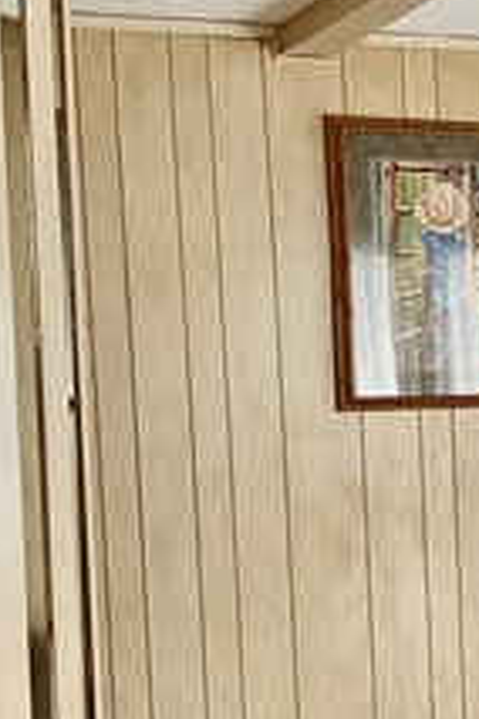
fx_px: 2395
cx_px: 961
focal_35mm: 120
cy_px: 567
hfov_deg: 10.5
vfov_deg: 16.9
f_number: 1.78
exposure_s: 1/90
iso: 200
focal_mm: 6.76
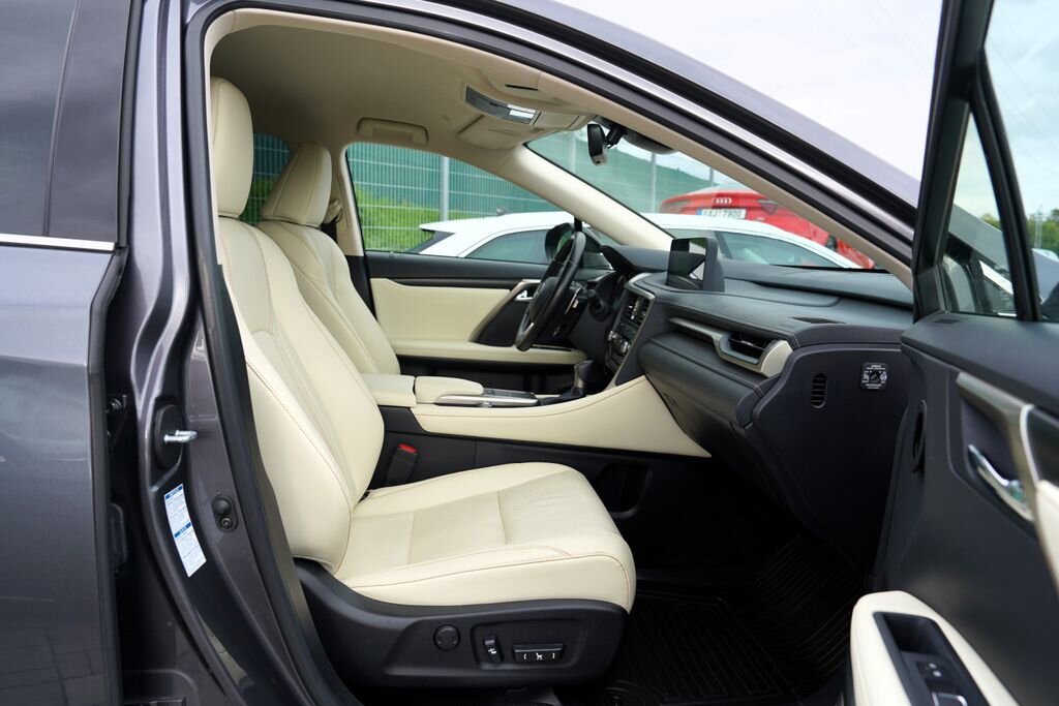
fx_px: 706
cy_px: 353
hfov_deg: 73.7
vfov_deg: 53.1
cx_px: 530
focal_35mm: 24
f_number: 5
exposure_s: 1/100
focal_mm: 24
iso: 100
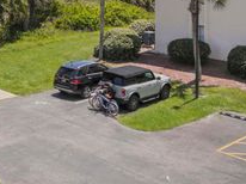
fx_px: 483
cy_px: -32
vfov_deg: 20.3
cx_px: 4
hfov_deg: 27.1
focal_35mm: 68
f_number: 11
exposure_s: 1/320
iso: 400
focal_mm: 14
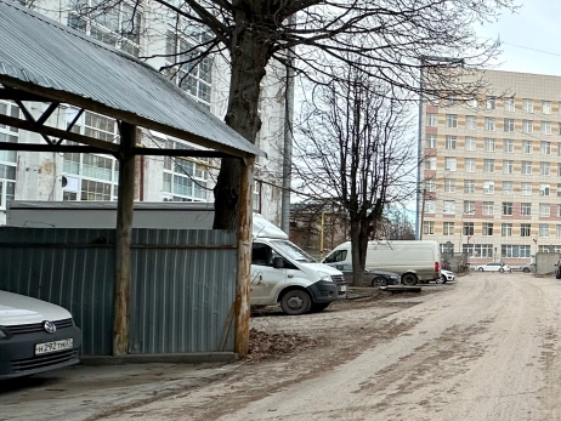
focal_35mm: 38
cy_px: 242
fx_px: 616
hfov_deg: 34.3
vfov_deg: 37.7
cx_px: 733
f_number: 2.2
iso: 40
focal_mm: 2.22
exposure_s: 1/572
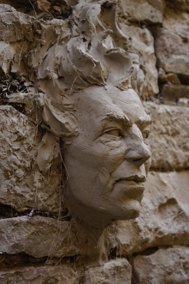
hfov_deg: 19.5
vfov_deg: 28.8
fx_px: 551
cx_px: 94
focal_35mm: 70
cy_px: 142
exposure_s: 1/100
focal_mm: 70
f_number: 5.6
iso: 400
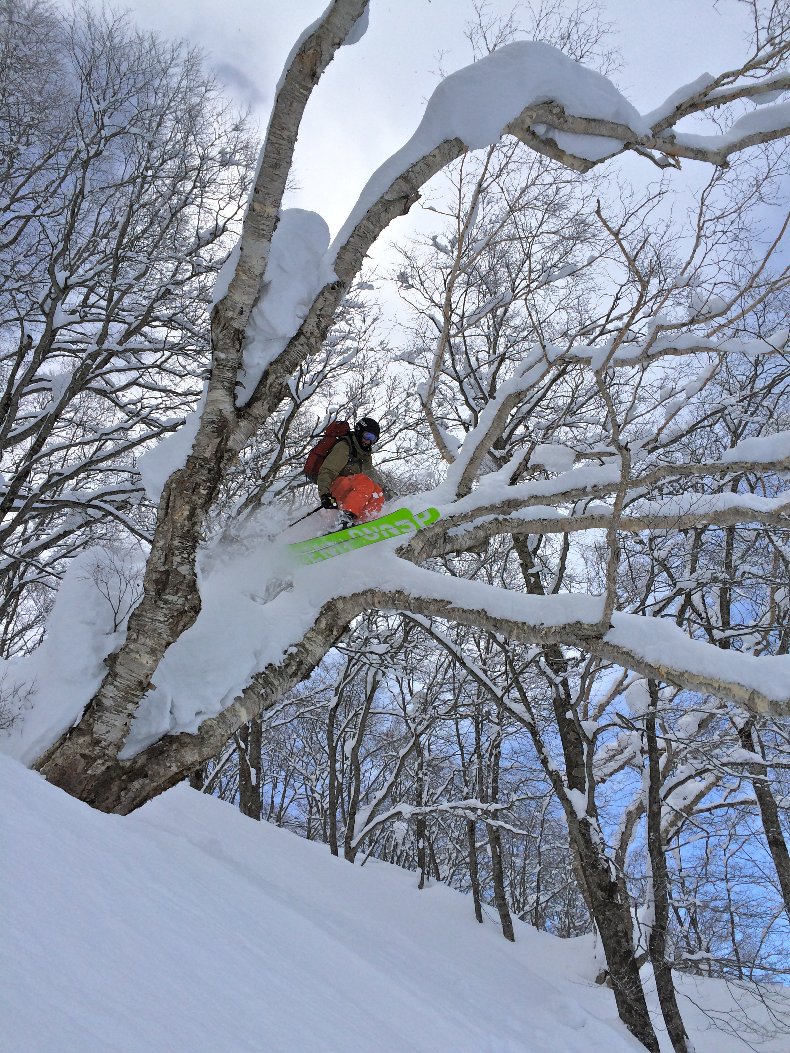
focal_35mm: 29
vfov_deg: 61.7
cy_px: 526
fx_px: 882
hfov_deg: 48.2
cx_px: 395
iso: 32
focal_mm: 4.15
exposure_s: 1/2160
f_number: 2.2
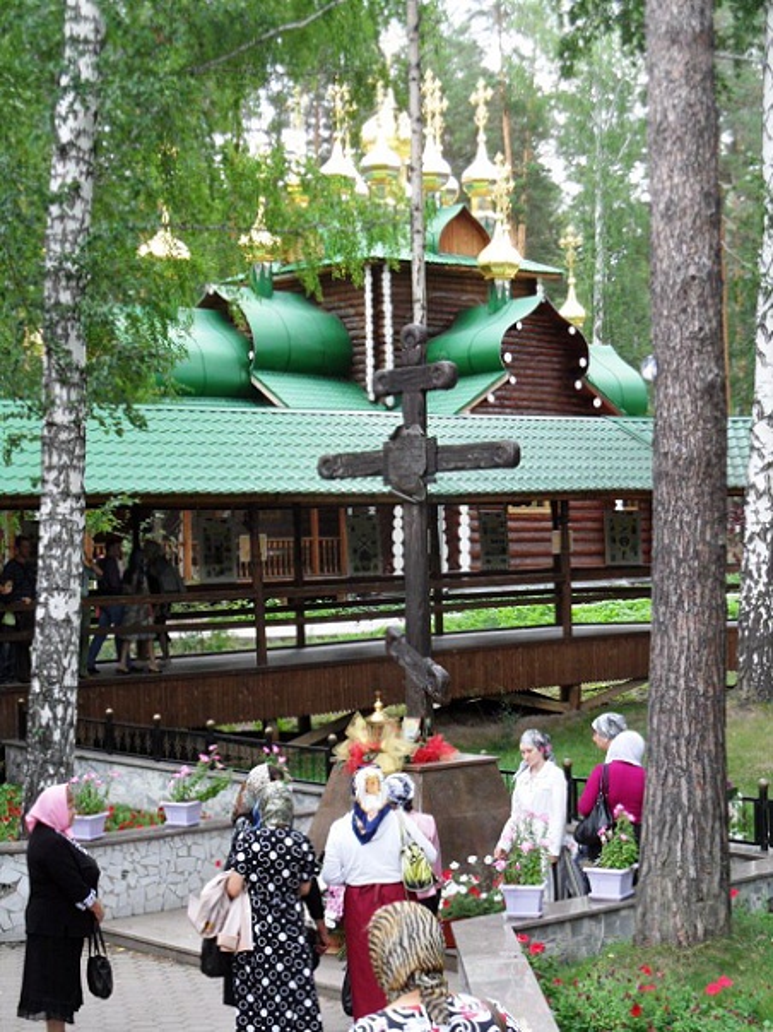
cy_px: 516
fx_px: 1787
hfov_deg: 24.4
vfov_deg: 32.2
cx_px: 386
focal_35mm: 60
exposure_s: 1/45
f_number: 4
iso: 120
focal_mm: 10.3
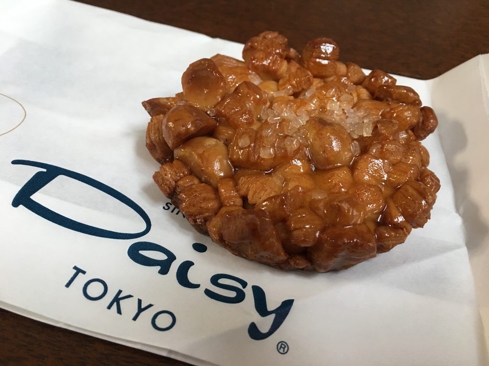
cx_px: 244
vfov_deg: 48.2
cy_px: 183
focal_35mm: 29
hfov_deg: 61.7
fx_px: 410
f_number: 2.2
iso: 64
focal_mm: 4.15
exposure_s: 1/15
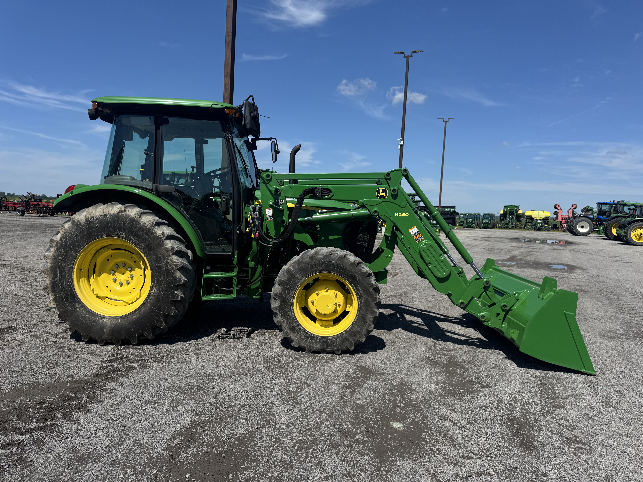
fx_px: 446
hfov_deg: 71.6
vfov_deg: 56.8
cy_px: 241
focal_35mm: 24
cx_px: 322
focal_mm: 6.76
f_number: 1.78
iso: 80
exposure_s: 1/5348
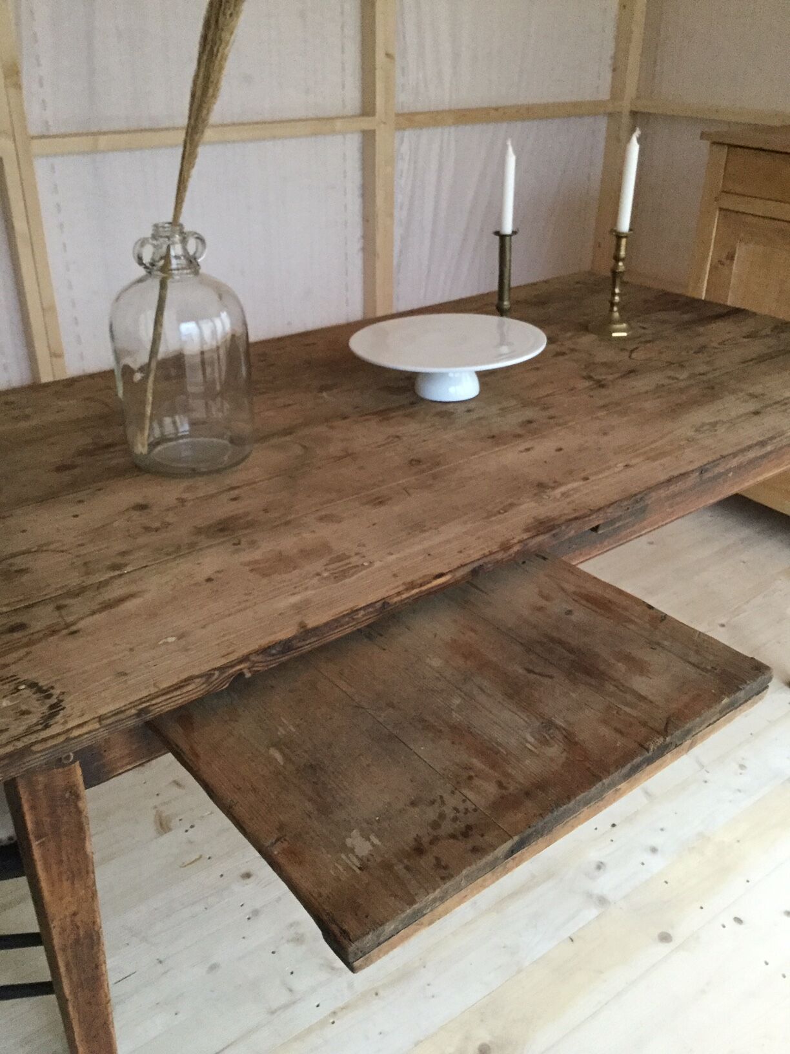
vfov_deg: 58.4
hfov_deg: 45.4
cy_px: 527
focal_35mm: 31
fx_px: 943
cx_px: 395
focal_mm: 3.3
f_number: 2.4
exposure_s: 1/20
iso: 200
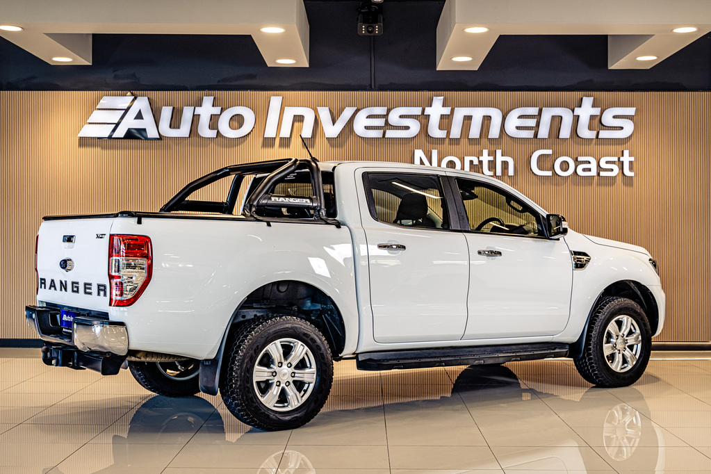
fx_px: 948
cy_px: 237
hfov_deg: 41.1
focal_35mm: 48
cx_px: 356
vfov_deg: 28.1
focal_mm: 48
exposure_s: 1/125
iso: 640
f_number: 4.5
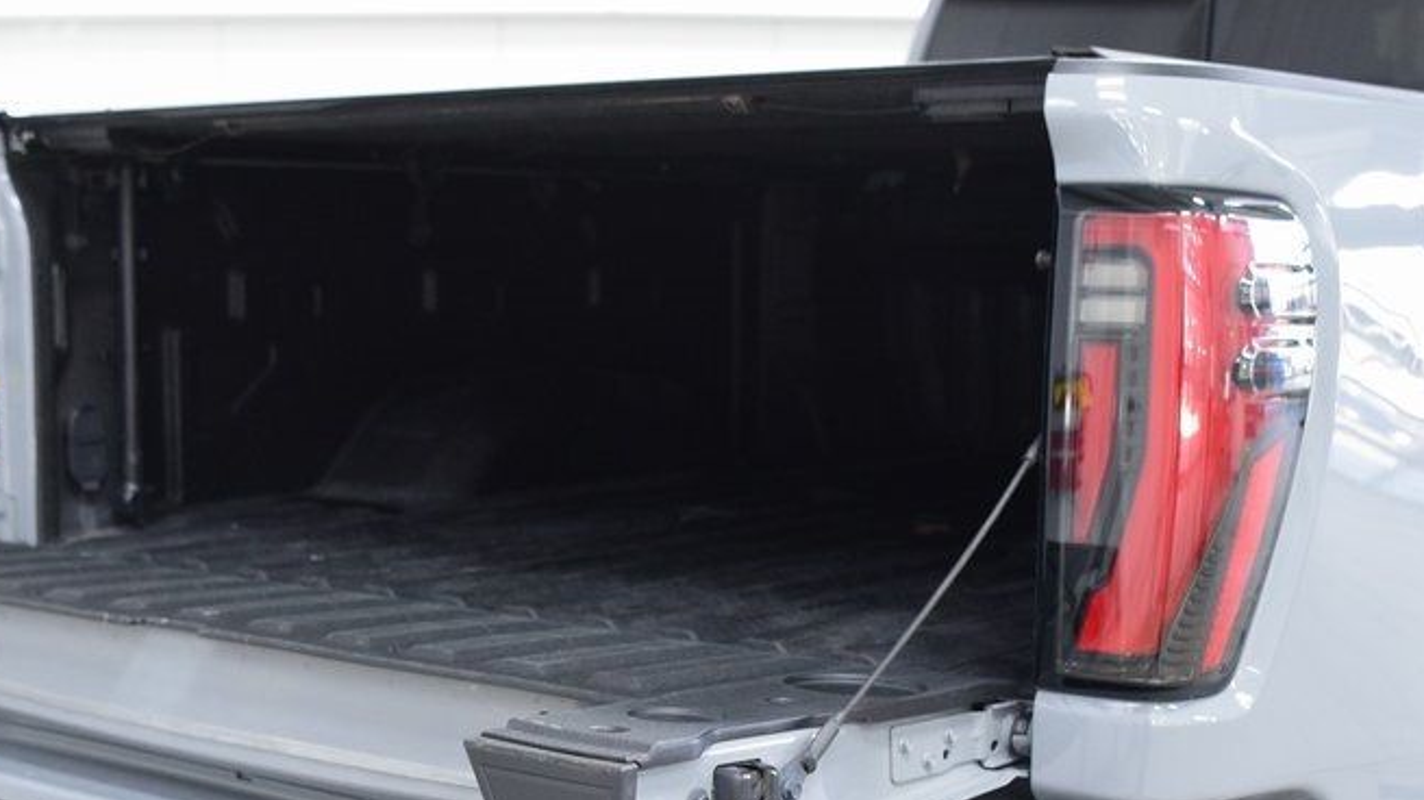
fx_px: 2227
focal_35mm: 59
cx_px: 596
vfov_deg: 20.0
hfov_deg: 35.4
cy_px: 721
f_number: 3.2
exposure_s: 1/60
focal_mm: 24
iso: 1600
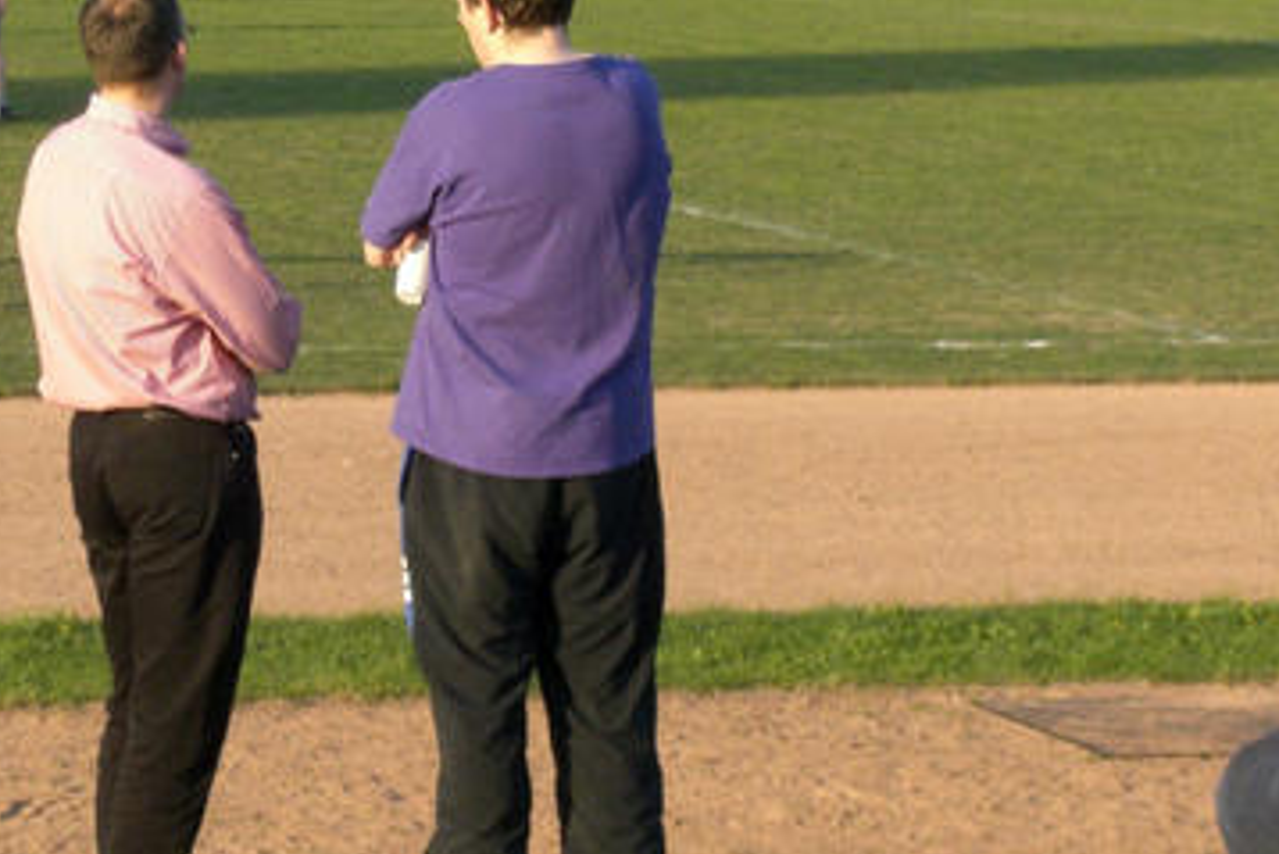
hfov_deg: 9.7
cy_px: 339
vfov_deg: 6.5
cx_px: 372
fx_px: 7535
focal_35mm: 212
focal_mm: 18.9
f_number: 5.4
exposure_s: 1/200
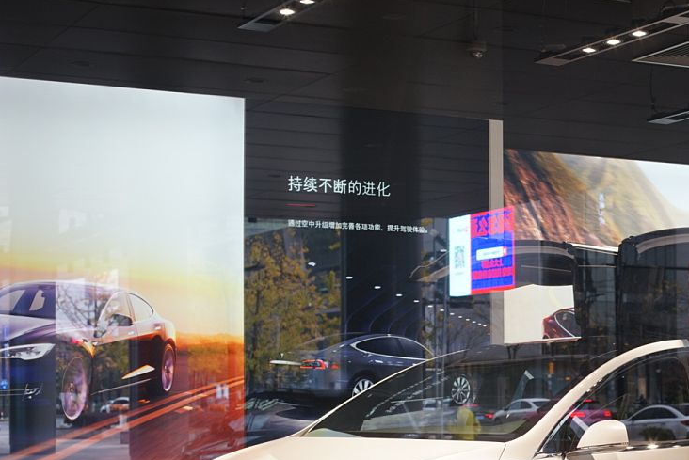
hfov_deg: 24.3
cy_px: 374
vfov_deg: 16.5
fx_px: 1570
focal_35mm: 82
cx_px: 564
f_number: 4.5
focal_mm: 50
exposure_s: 1/60
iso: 400
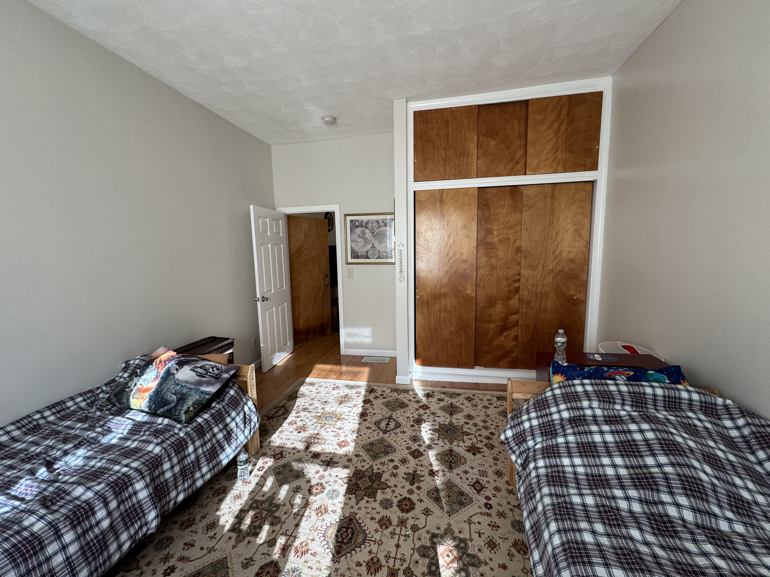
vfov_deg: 85.7
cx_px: 385
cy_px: 288
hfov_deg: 102.1
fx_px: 311
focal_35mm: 14
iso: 125
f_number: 2.2
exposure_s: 1/99
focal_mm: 2.22
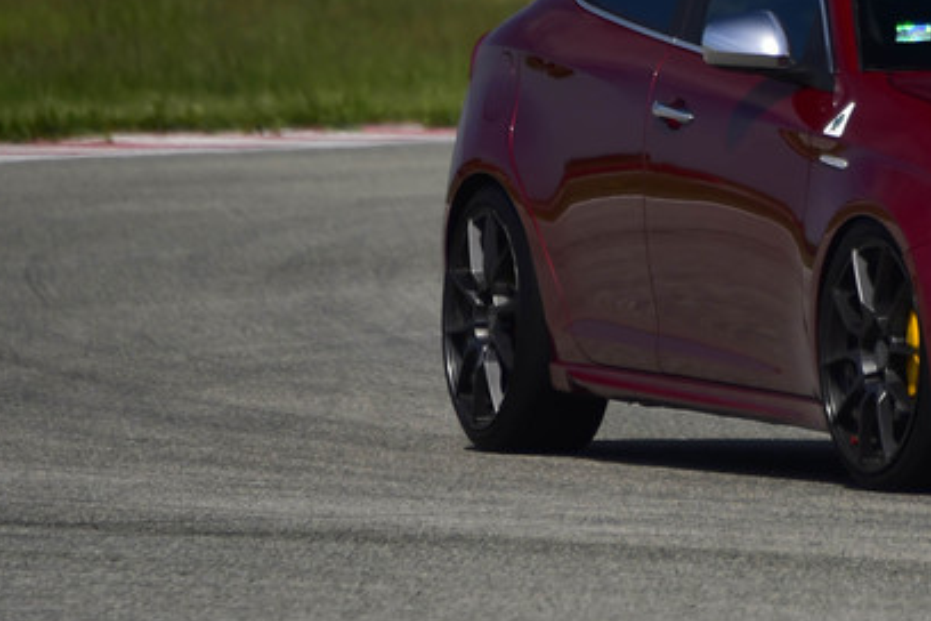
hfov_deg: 2.3
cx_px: 867
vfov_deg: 1.6
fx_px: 22859
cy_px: -27
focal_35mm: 884
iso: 250
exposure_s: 1/1000
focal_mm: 300
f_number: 5.6
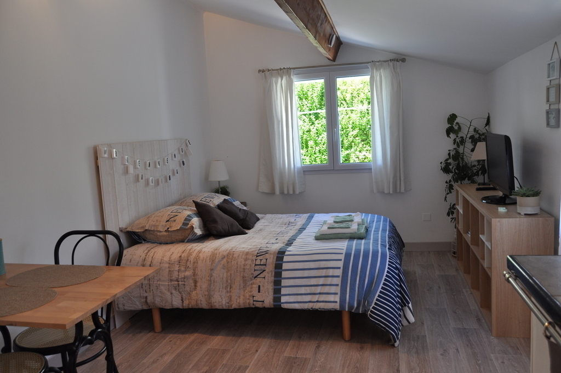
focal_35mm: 27
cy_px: 186
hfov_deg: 67.4
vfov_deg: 47.8
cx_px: 280
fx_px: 420
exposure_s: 1/100
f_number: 5
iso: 400
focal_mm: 18
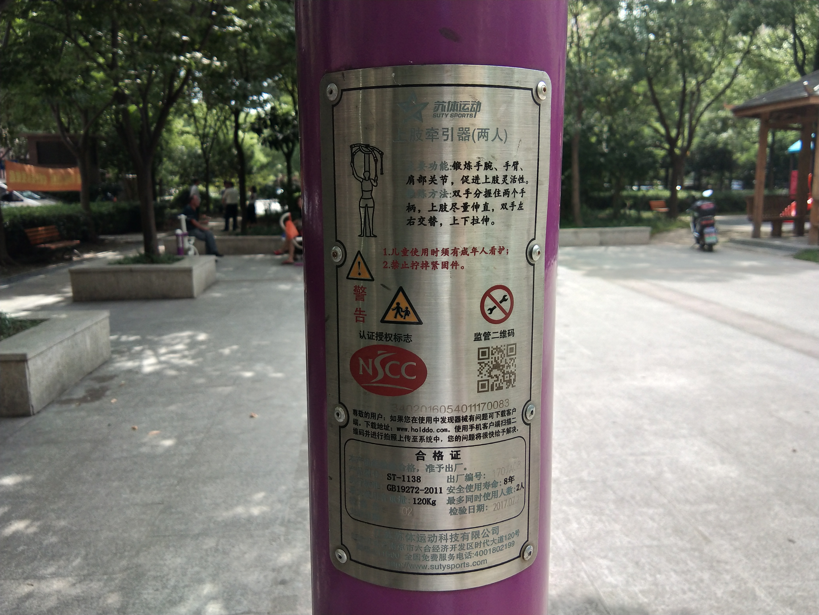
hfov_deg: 58.4
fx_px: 733
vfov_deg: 45.4
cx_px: 410
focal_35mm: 31
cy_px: 308
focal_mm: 3.69
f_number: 2.2
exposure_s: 1/249
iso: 50
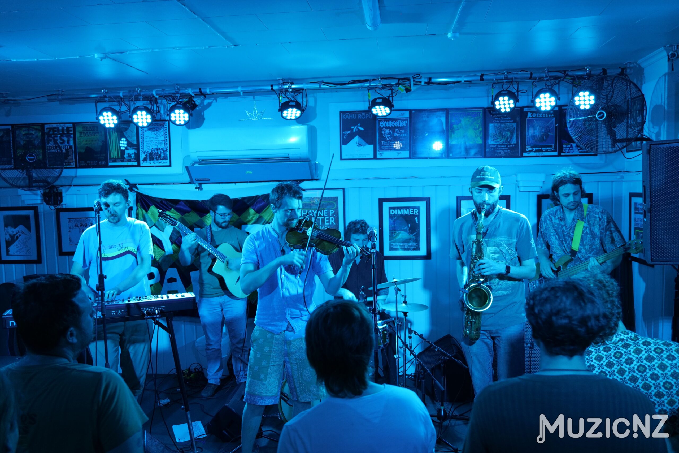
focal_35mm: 28
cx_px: 340
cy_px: 226
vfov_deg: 46.4
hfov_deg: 65.5
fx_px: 528
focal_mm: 28
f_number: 4
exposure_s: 1/60
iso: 1600
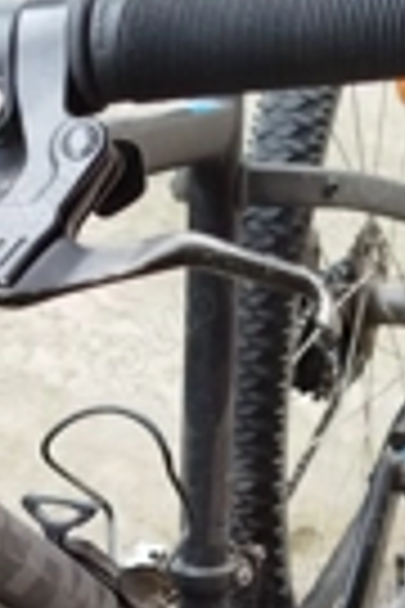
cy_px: 689
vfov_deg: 17.7
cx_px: -225
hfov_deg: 11.7
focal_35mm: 111
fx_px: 1873
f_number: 1.7
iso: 500
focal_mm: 5.31
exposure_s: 1/33
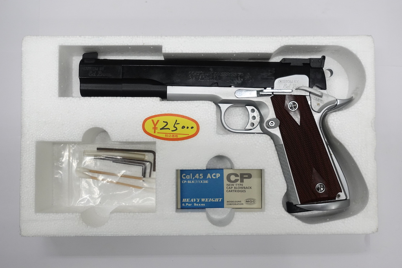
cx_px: 201
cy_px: 134
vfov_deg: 38.9
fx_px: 380
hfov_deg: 55.8
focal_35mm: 34
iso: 1000
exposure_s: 1/160
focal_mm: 12.64
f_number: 4
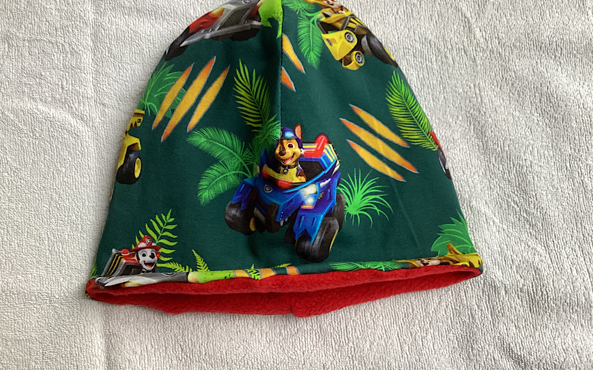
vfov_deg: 38.2
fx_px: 533
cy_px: 162
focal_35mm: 33
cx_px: 296
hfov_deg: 58.2
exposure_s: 1/60
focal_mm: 3.3
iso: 100
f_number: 2.4
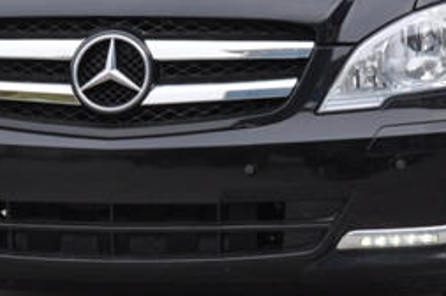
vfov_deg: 4.1
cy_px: -101
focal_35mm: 332
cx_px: 159
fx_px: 4108
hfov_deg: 6.2
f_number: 8
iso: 200
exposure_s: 1/250
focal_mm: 70
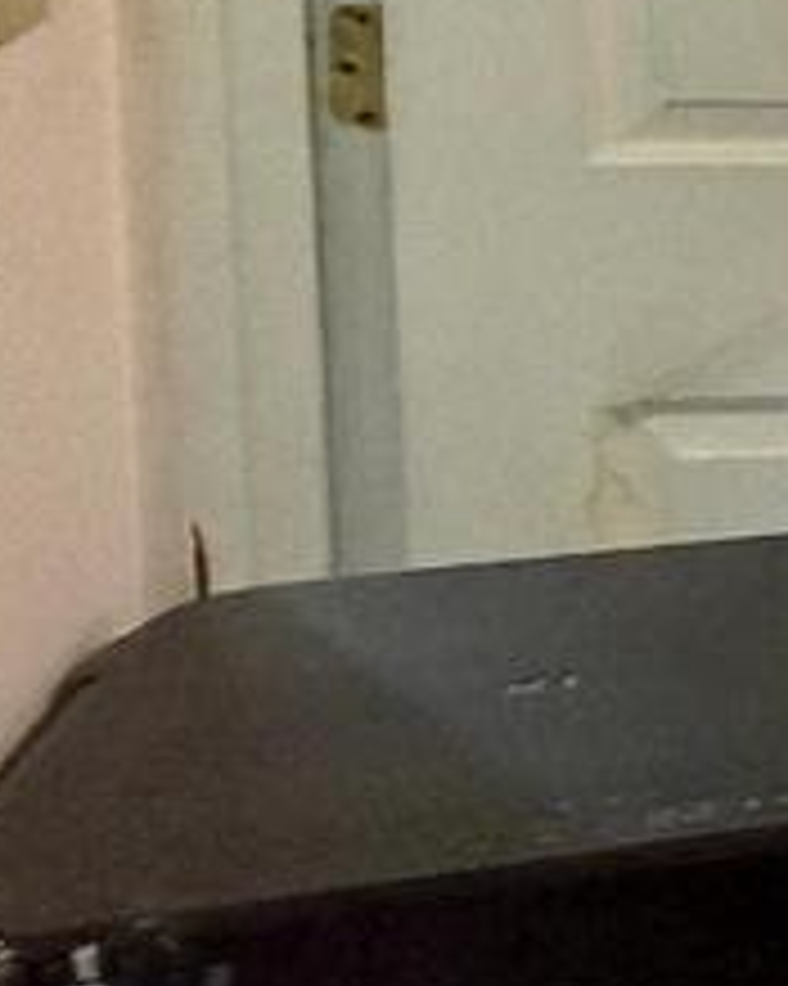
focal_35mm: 90
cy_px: 59
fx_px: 2626
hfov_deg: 8.0
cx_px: 3211
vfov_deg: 20.7
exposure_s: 1/60
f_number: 2.2
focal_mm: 2.22
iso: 500
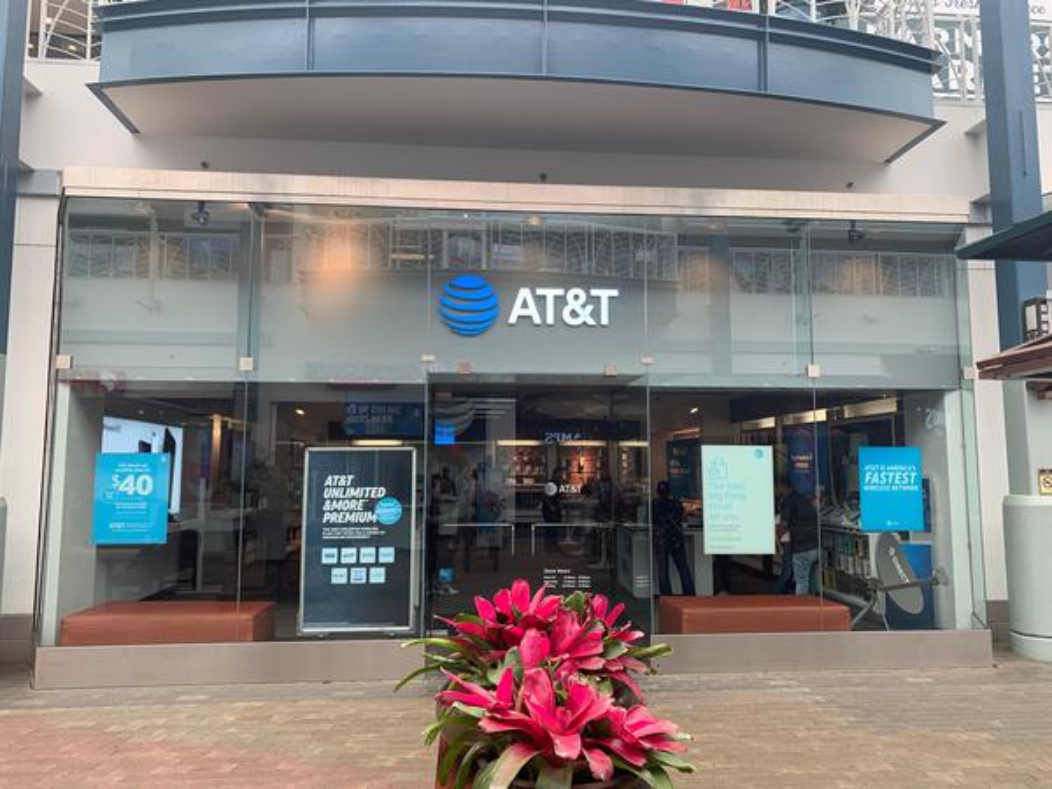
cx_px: 526
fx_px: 790
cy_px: 394
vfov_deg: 53.1
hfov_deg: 67.3
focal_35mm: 26
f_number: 1.8
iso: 32
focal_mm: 4.25
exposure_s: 1/121
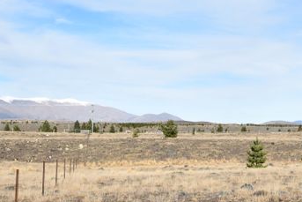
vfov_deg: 23.7
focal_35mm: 57
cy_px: 120
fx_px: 479
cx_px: 254
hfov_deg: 33.6
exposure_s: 1/400
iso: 200
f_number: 10
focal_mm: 17
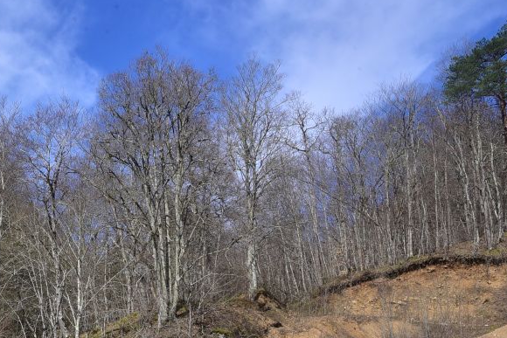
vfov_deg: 12.1
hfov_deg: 17.8
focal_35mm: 112
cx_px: -18
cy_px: 326
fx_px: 1578
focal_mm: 50
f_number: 16
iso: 250
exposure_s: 1/125
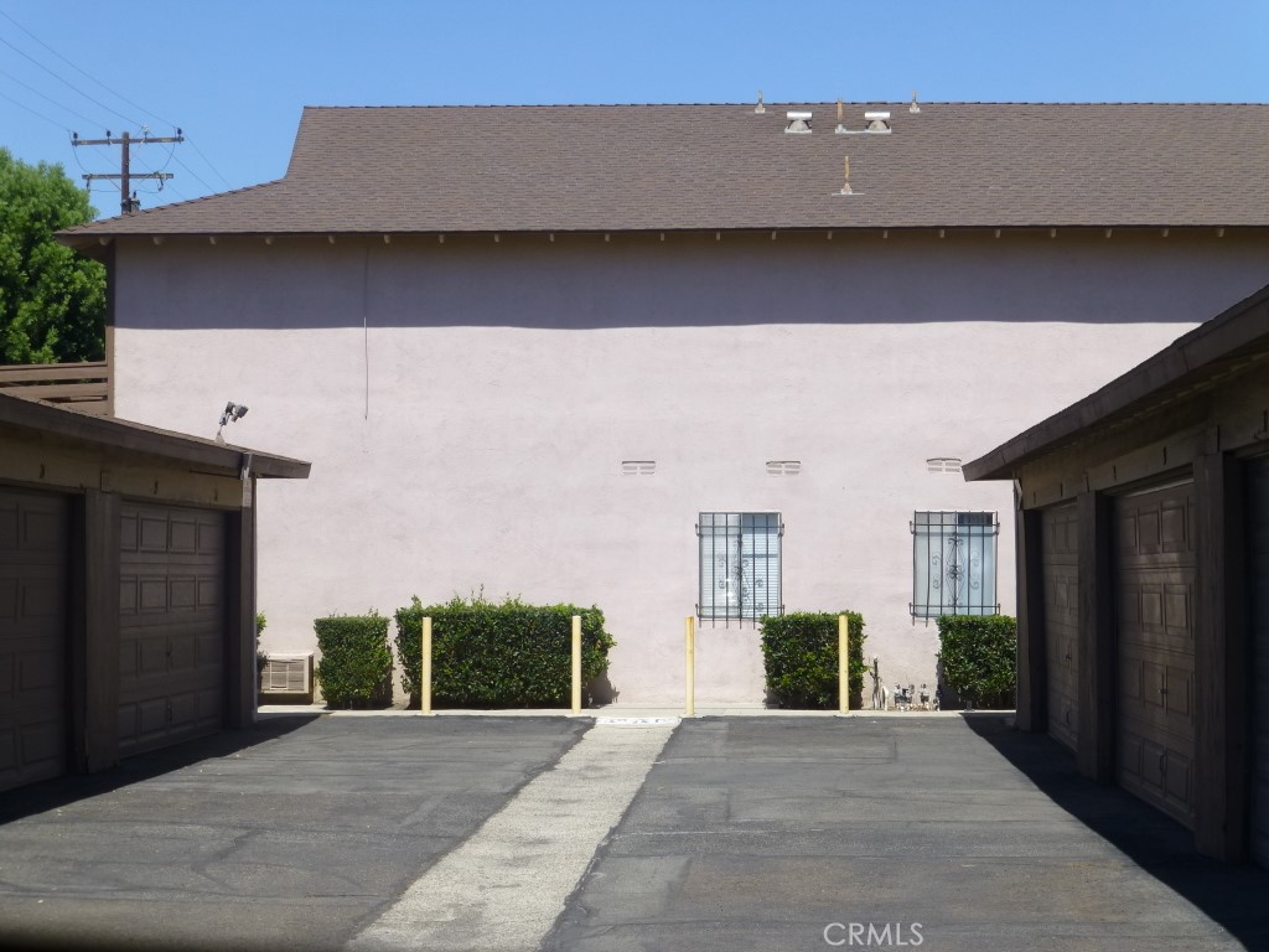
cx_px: 634
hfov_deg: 26.0
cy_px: 476
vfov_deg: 19.6
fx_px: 2749
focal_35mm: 75
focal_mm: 13.3
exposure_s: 1/500
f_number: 5
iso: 100
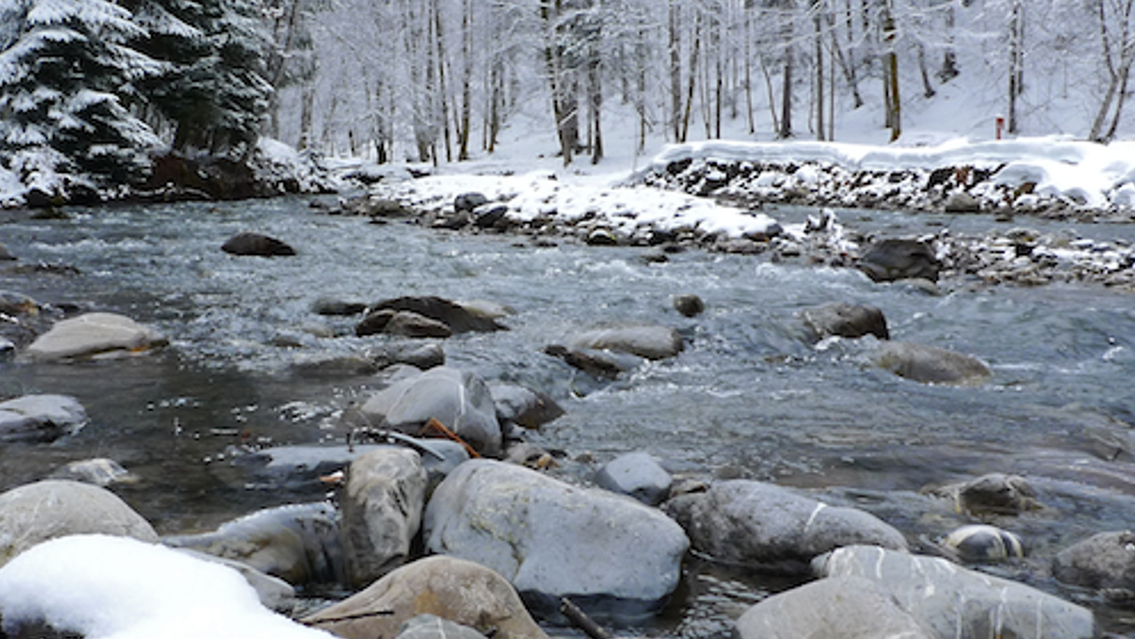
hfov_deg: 49.1
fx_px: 1234
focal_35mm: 41
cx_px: 466
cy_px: 351
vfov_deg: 29.0
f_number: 8
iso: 100
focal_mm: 5.4
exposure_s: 1/80
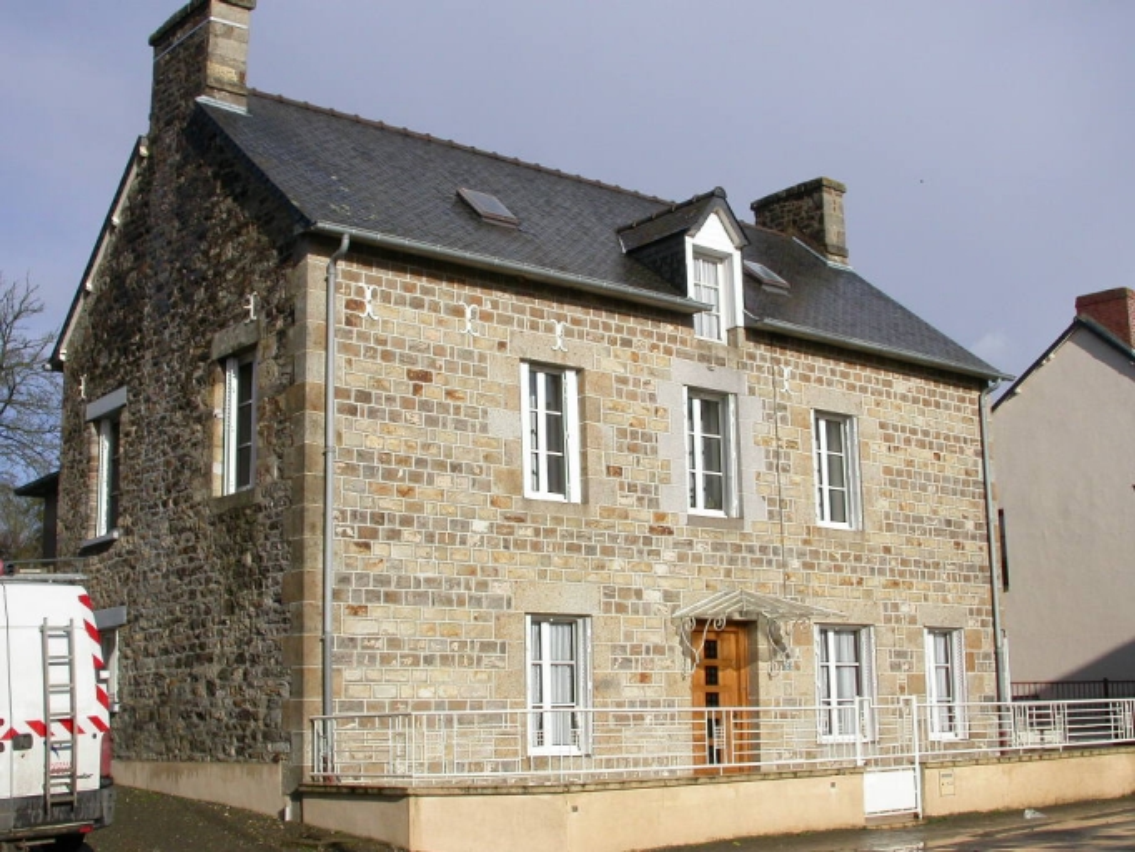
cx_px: 568
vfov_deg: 32.2
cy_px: 426
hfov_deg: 42.1
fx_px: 1476
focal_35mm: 45
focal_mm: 9.5
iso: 100
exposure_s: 1/408
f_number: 7.9
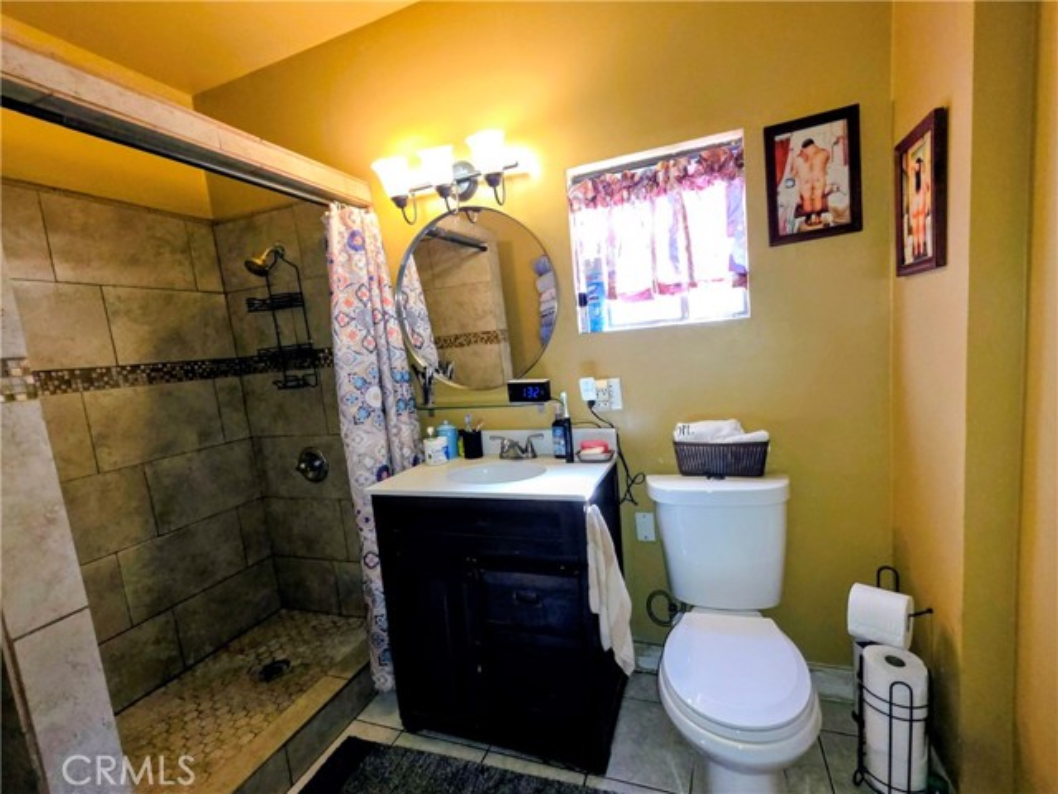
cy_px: 397
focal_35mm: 13
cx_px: 529
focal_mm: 2.2
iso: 200
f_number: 1.9
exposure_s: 1/60
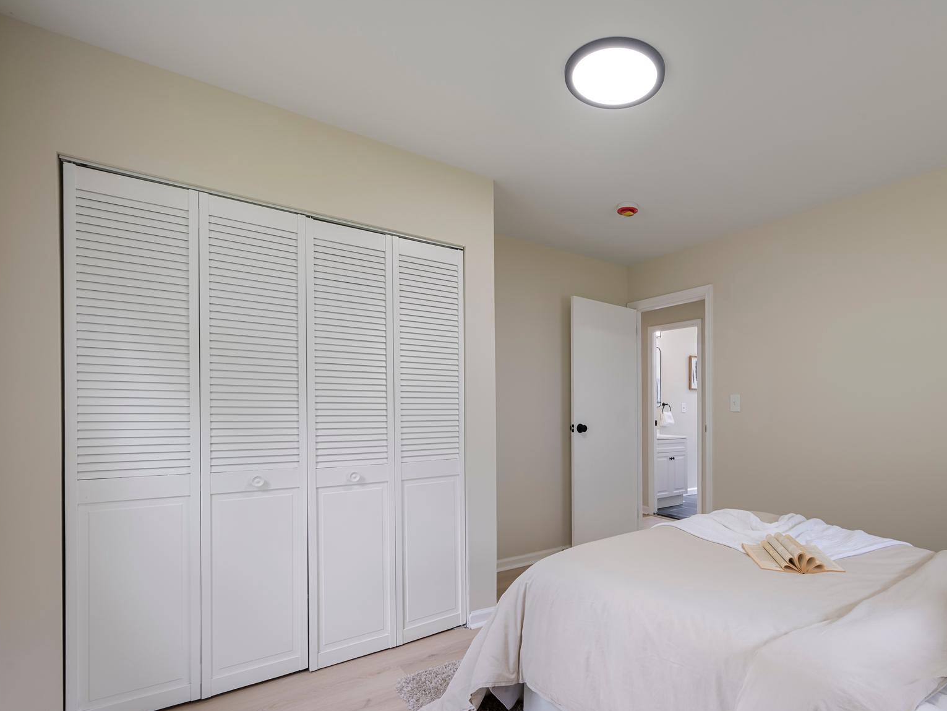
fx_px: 493
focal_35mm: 18
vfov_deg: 71.0
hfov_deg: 86.5
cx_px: 575
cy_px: 419
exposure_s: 1/5
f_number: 10
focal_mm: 14
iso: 320
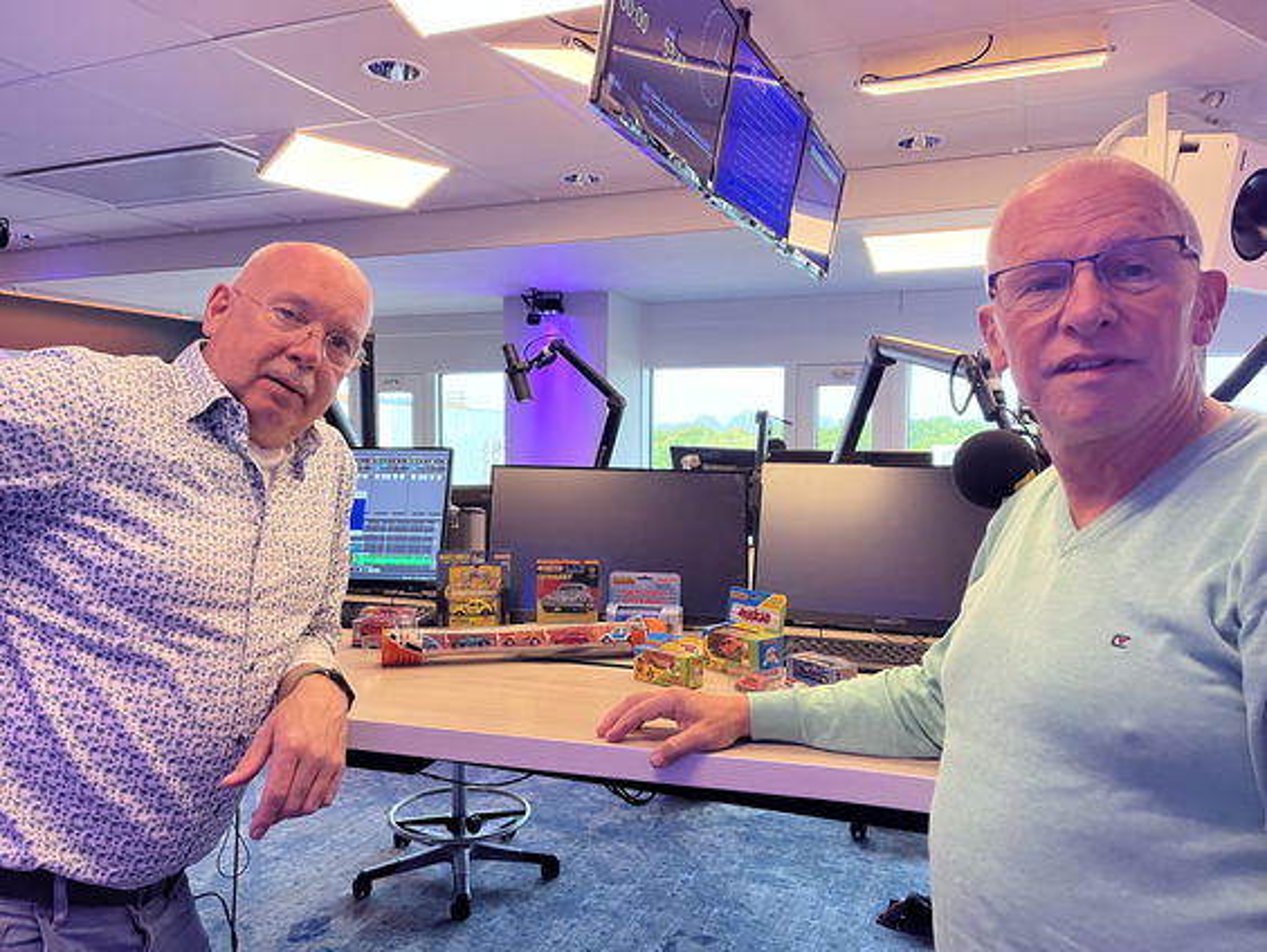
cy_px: 476
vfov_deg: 53.1
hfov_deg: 67.3
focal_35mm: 26
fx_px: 952
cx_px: 634
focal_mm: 5.1
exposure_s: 1/60
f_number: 1.6
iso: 320
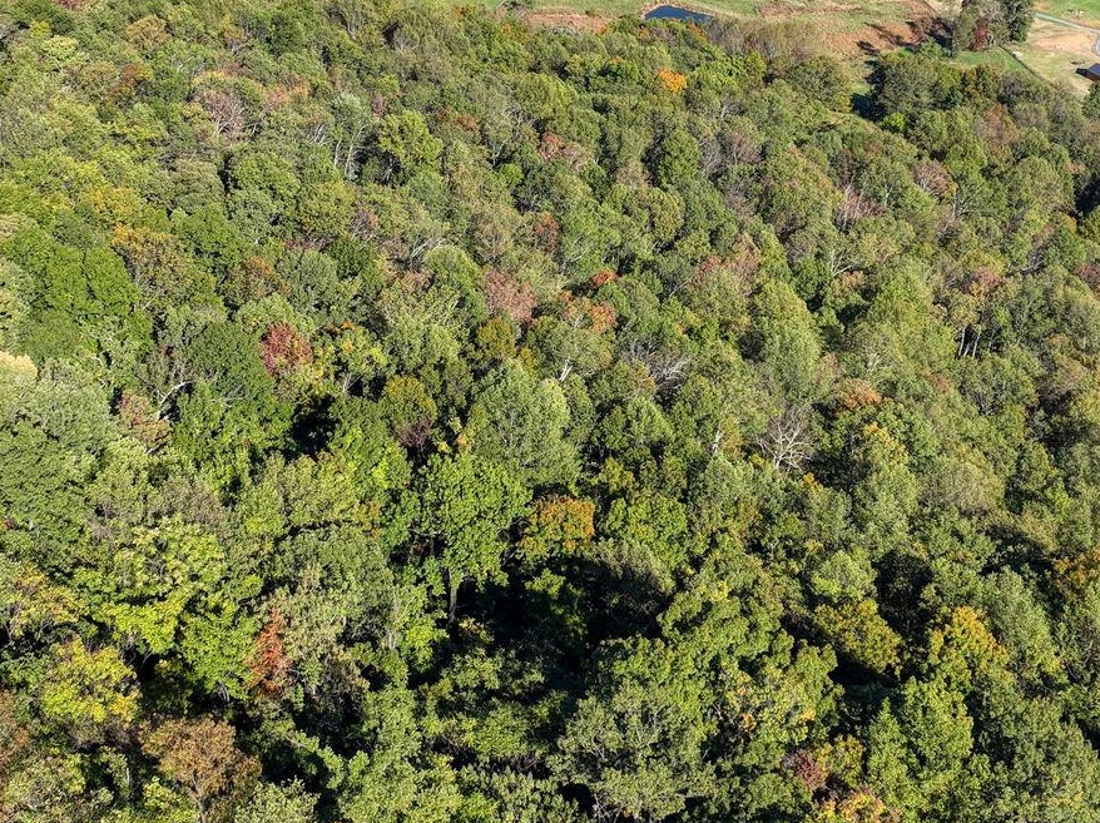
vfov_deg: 25.7
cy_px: 197
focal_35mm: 56
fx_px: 1778
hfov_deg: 34.4
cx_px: 578
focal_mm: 12.3
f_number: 2.8
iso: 120
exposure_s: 1/1250
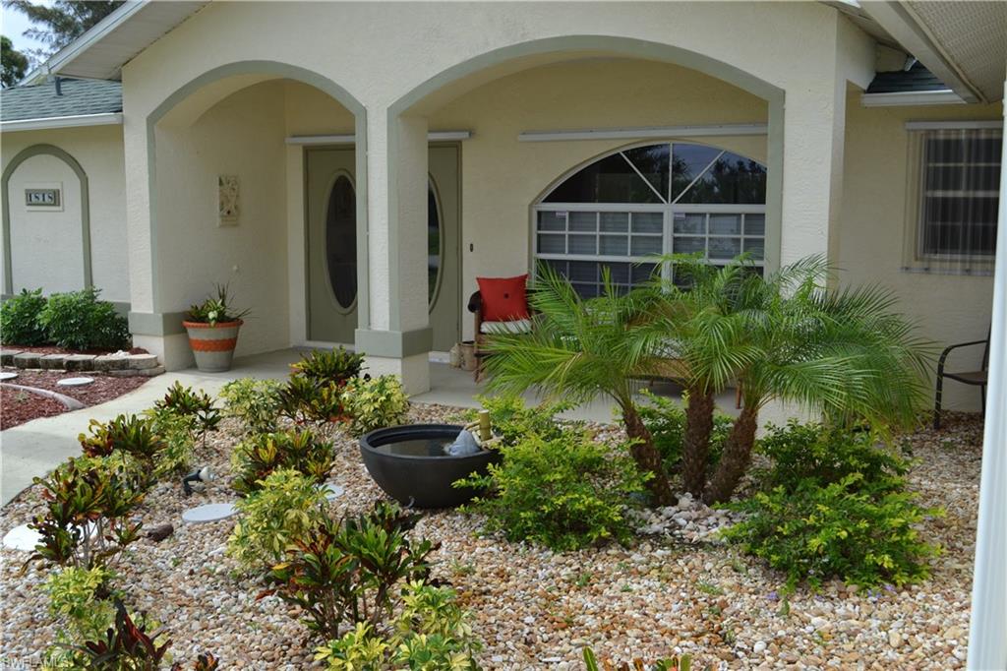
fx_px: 1007
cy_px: 336
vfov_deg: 36.8
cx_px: 504
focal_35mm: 36
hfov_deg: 53.1
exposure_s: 1/200
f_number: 7.1
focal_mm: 24
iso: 100
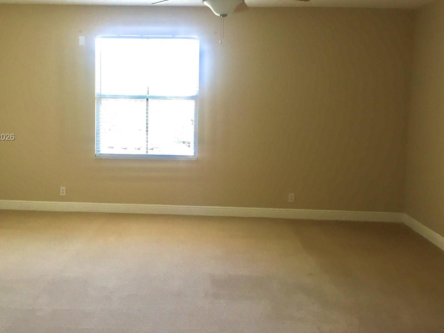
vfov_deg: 38.6
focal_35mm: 37
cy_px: 138
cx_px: 188
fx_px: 475
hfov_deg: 49.9
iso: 40
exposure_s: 1/30
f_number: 2.2
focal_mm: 4.15
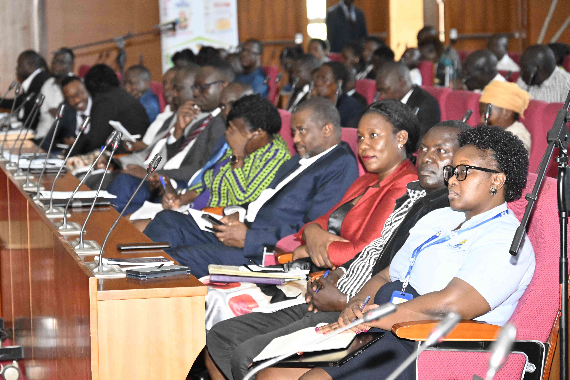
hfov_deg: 17.1
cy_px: 190
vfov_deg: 11.4
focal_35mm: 120
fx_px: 1900
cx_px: 285
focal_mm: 120
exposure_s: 1/200
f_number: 6.3
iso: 12800
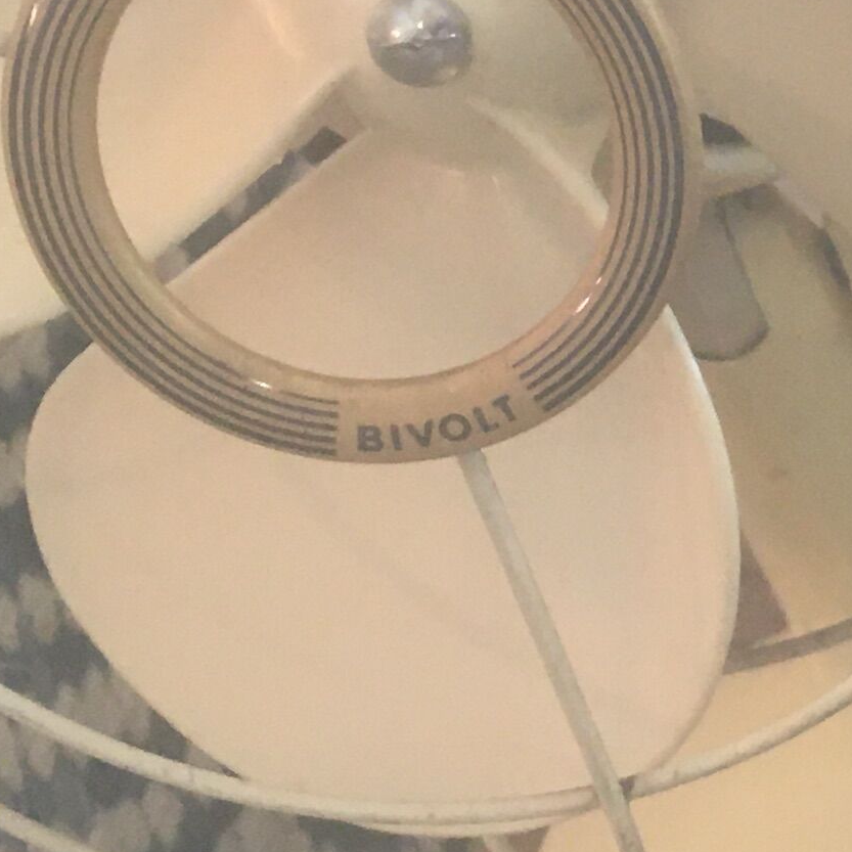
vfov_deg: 14.0
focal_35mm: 124
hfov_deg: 13.1
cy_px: 113
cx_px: 1380
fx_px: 3453
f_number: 2.2
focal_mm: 4.15
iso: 125
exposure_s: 1/33
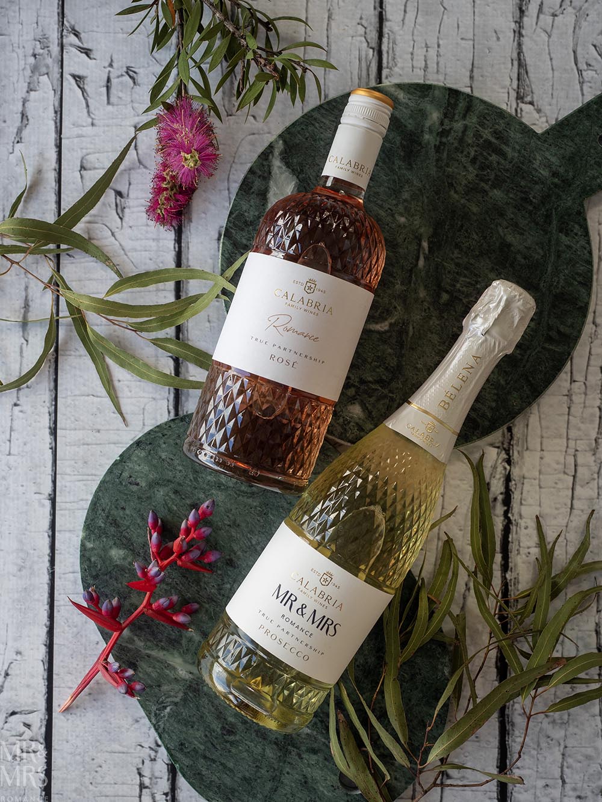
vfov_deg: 38.2
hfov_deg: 29.1
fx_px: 1159
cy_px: 401
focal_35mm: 50
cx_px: 301
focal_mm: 25
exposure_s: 1/200
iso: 200
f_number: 4
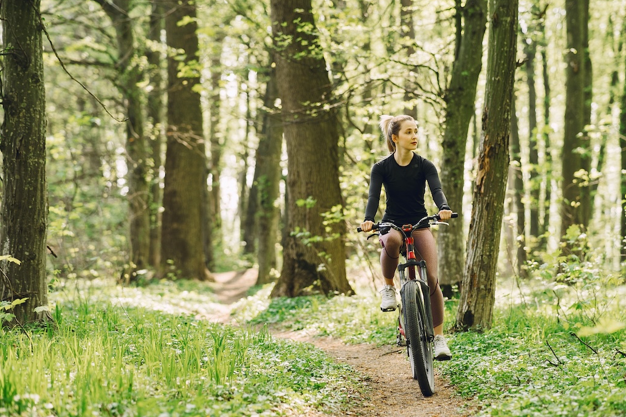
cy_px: 219
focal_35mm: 99
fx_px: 1722
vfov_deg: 13.8
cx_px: 343
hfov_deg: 20.6
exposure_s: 1/800
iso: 640
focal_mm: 85
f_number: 2.2
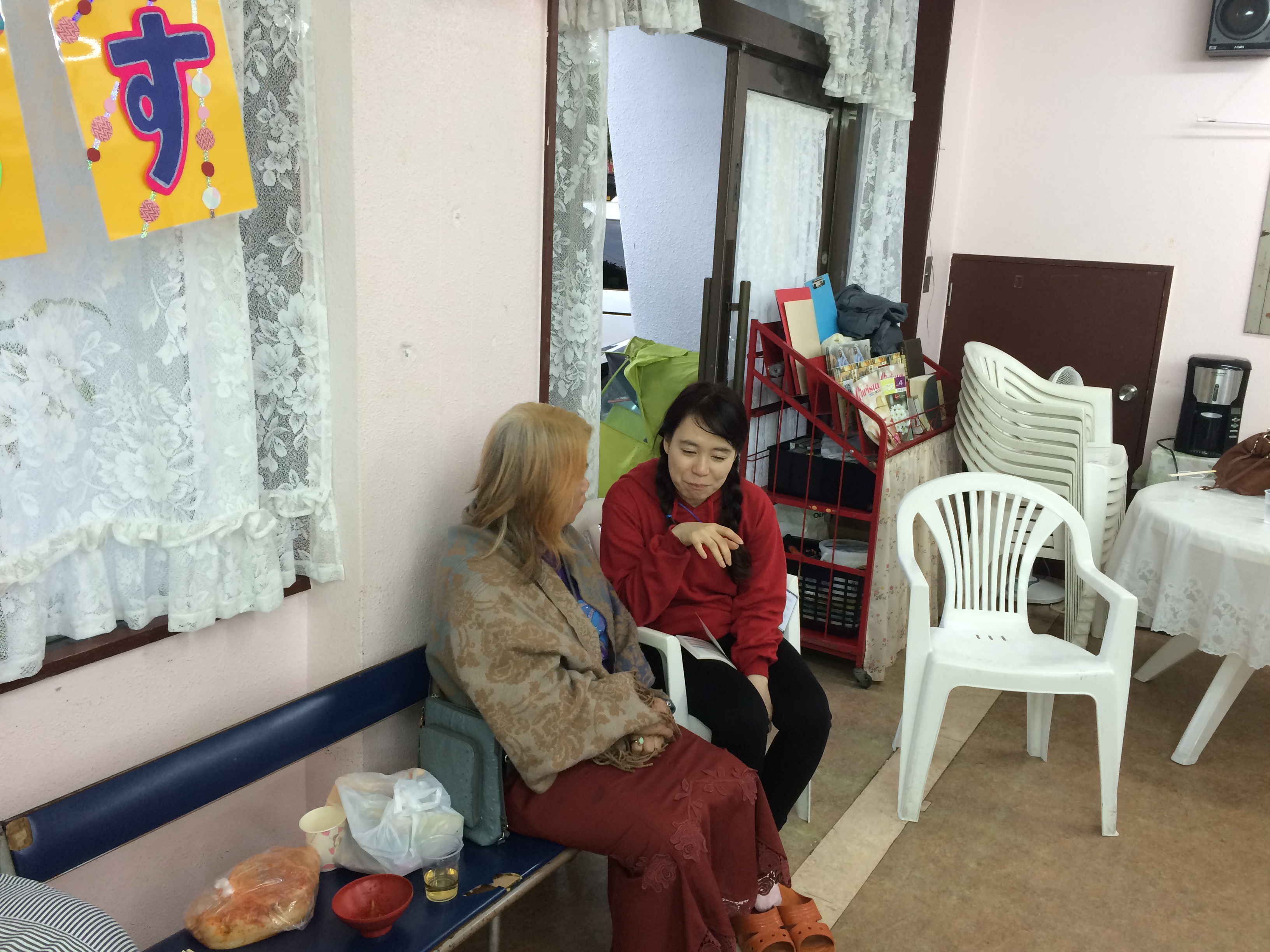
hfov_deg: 61.7
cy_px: 476
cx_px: 635
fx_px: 1064
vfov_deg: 48.2
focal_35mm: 29
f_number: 2.2
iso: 80
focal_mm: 4.15
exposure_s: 1/30
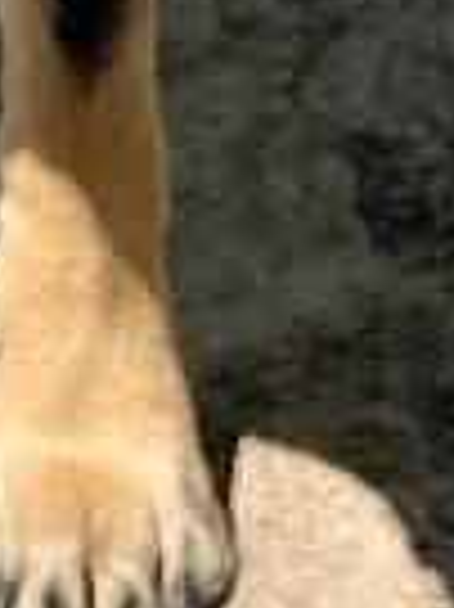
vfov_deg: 8.2
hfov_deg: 7.1
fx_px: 3608
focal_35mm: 206
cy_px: -1234
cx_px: -103
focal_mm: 5.7
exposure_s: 1/1751
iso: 50
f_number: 1.5
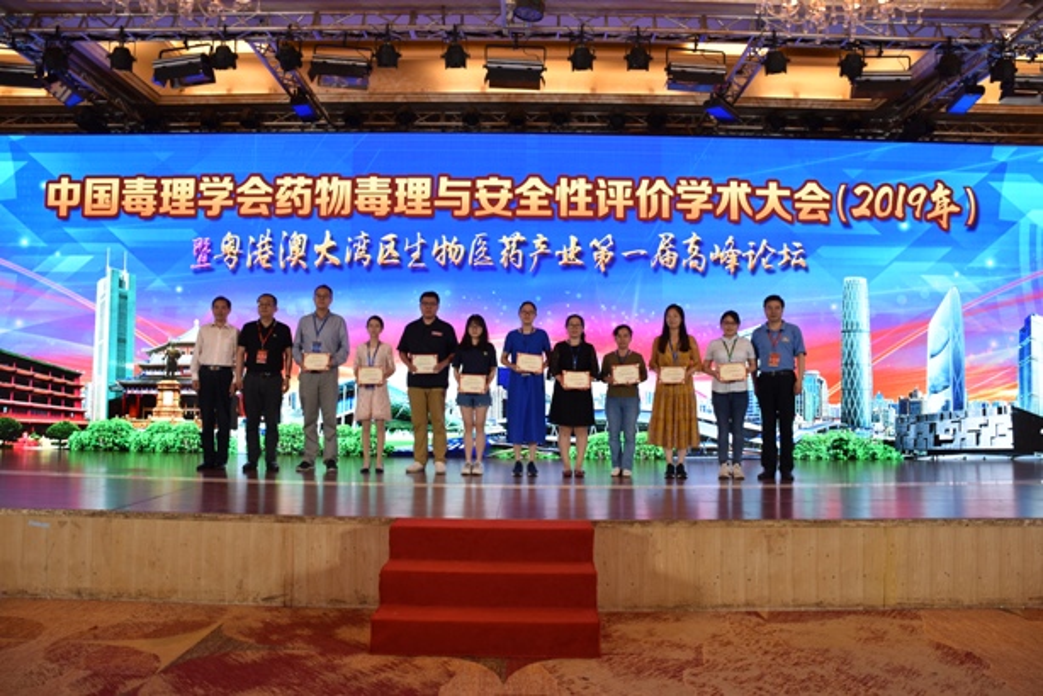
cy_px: 348
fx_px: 783
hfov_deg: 67.4
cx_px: 522
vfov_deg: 48.0
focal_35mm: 27
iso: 400
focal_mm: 18
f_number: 4.5
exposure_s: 1/80
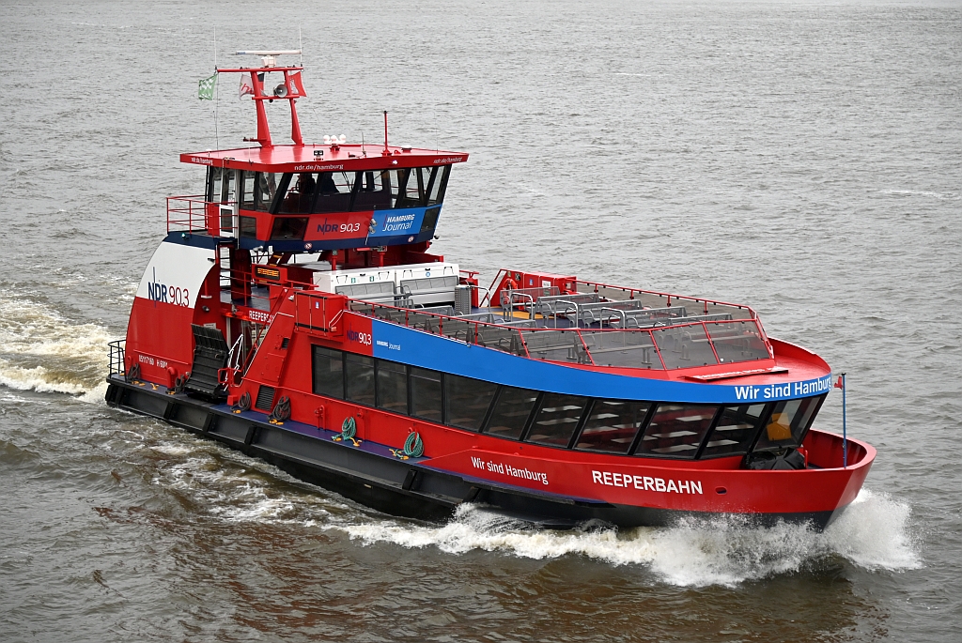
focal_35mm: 85
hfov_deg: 23.9
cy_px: 322
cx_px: 481
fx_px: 2274
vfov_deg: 16.1
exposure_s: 1/250
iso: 400
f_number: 4
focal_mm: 85
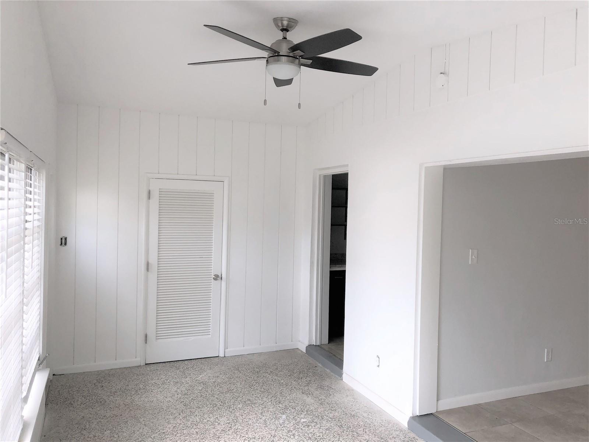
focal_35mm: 28
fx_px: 476
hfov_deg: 63.4
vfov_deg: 49.7
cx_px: 294
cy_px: 221
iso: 64
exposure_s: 1/120
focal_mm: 4
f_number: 1.8
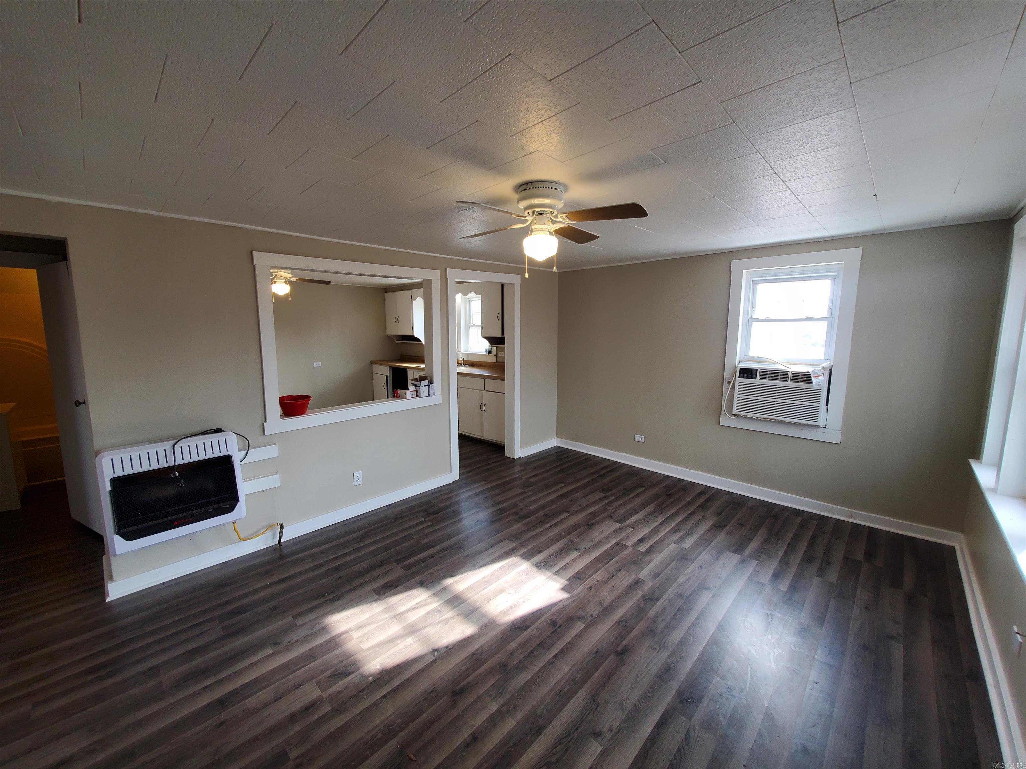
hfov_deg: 106.2
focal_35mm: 13
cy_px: 384
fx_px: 385
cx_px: 513
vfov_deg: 89.9
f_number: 2.2
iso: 100
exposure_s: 1/60
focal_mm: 1.8
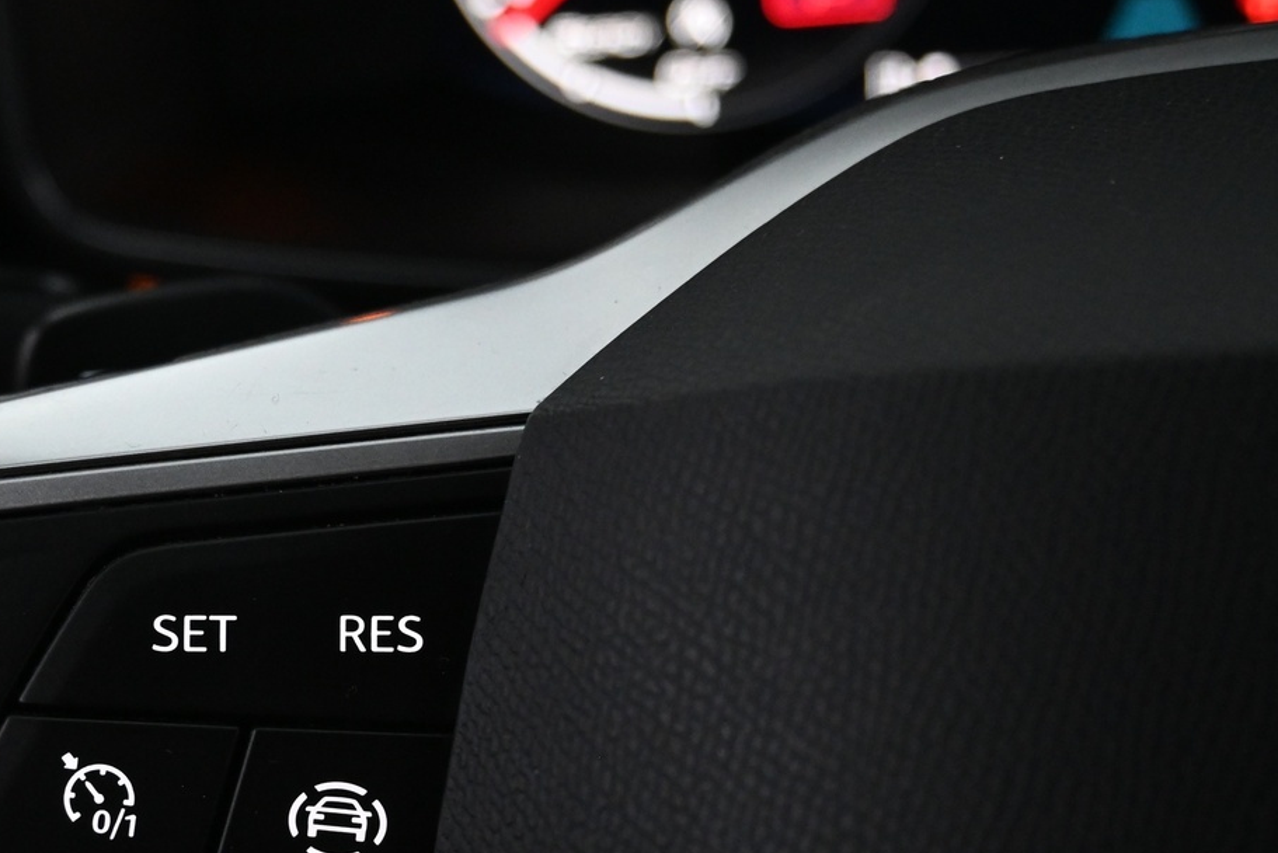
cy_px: 633
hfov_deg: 30.4
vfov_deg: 21.1
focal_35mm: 64
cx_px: 195
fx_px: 2273
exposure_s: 1/40
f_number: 4.2
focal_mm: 24
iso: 2800
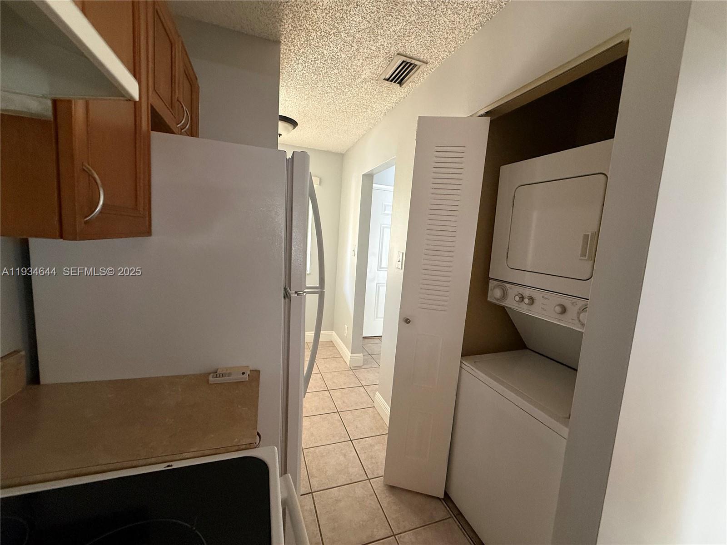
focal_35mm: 14
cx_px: 364
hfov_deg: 102.1
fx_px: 294
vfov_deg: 85.7
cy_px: 272
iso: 500
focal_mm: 2.22
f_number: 2.2
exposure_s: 1/60
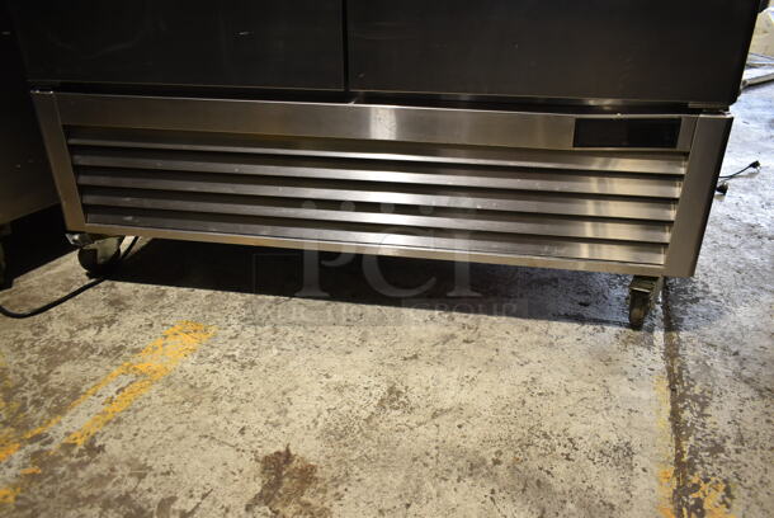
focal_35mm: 27
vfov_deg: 48.0
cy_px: 259
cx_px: 387
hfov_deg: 67.3
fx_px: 581
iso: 900
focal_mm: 18
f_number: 3.5
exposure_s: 1/30
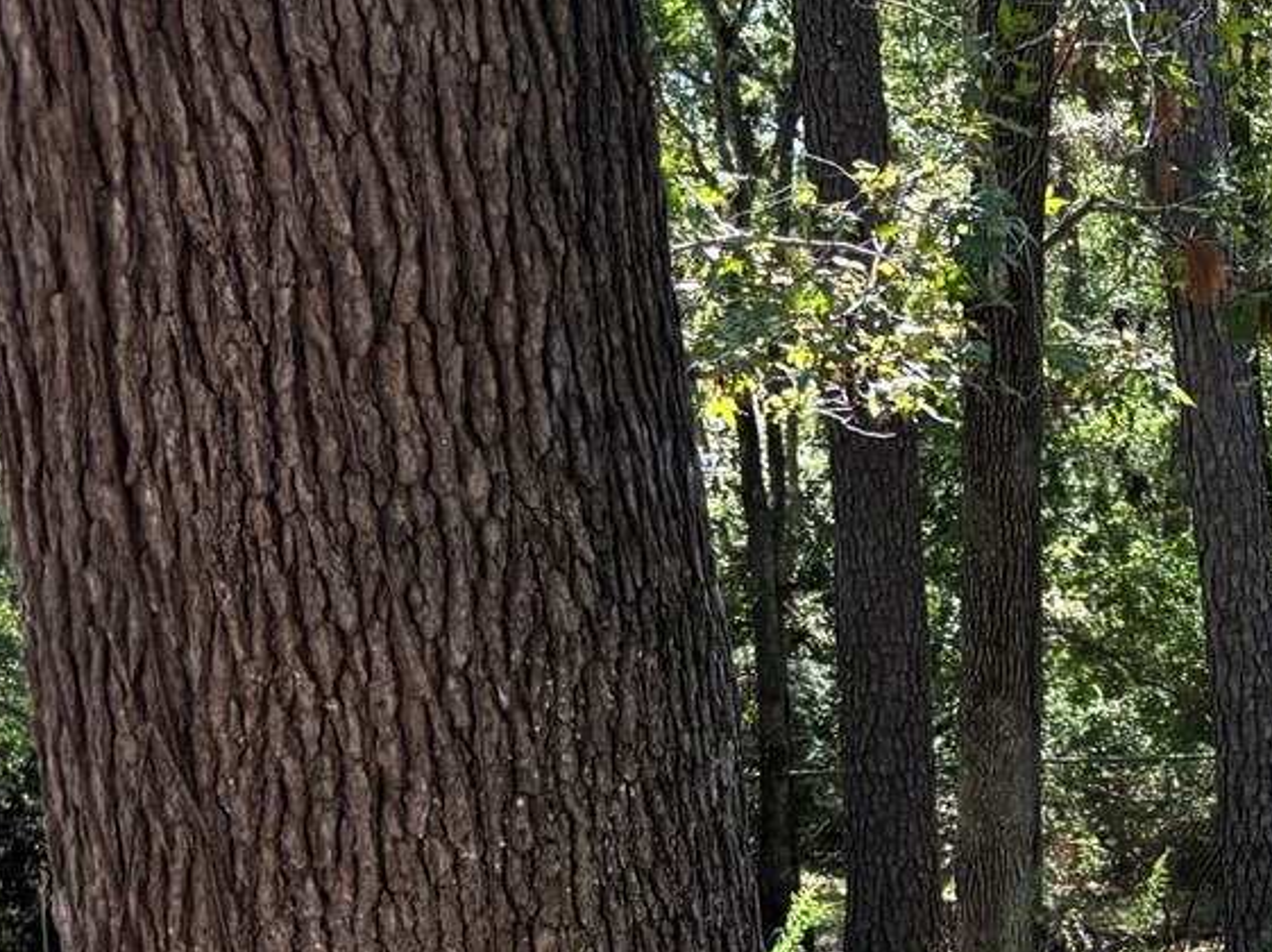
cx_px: 1306
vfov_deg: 14.6
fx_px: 3489
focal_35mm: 95
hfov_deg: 20.0
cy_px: 1376
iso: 40
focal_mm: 5.96
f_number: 1.6
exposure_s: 1/242
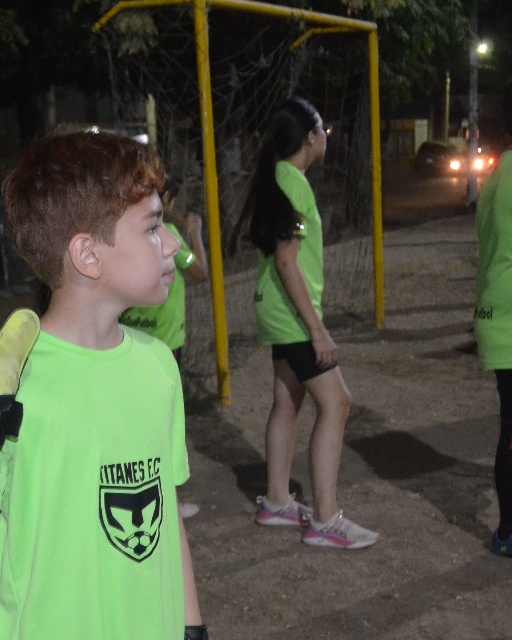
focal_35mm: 72
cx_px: 1
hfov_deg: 20.6
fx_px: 1364
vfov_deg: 26.3
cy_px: 422
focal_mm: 24
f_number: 4
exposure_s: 1/60
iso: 3200
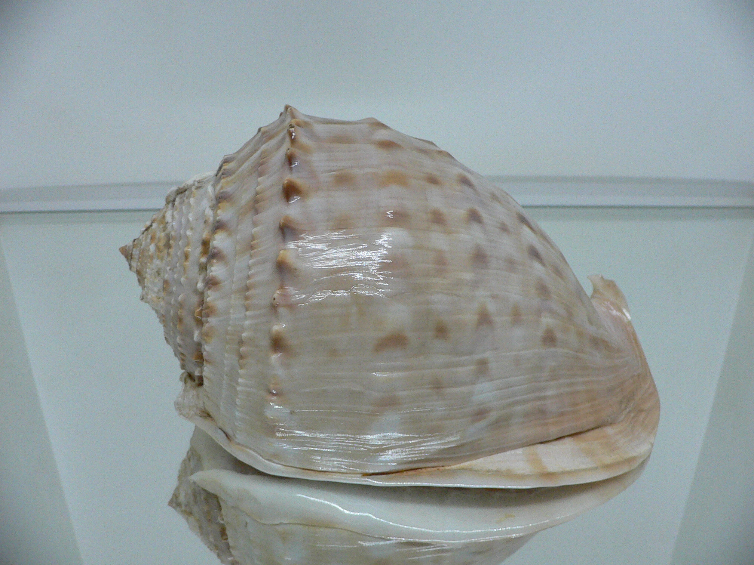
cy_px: 282
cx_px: 377
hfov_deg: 52.6
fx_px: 762
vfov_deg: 40.7
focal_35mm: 35
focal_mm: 4.6
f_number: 2.8
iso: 200
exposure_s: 1/60
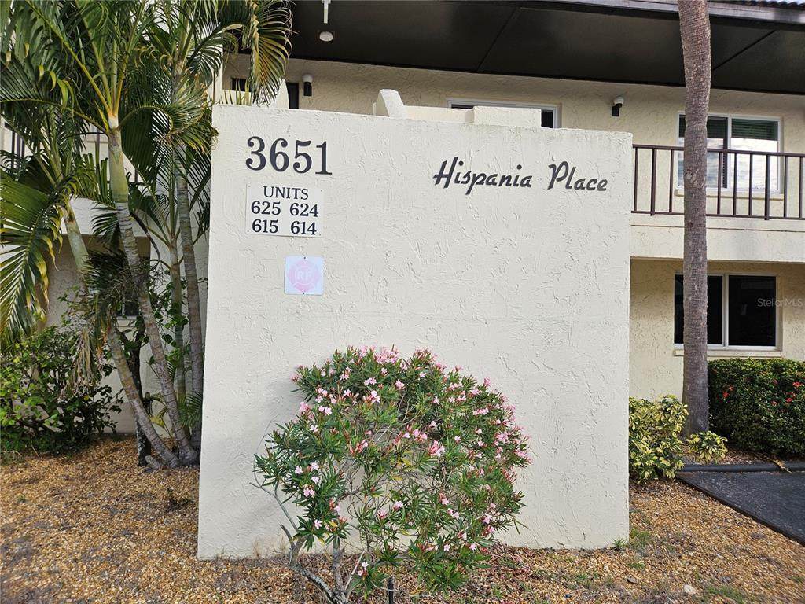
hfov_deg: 73.9
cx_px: 402
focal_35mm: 23
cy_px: 302
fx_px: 535
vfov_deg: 58.9
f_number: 1.8
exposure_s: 1/929
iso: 25
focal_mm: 5.4
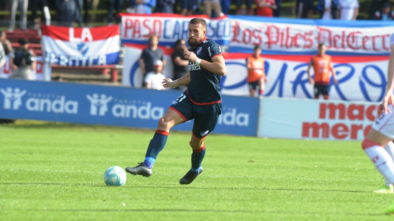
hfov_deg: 4.6
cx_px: 197
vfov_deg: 2.6
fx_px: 4941
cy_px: 105
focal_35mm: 473
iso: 500
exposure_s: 1/640
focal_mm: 300
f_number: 5.6
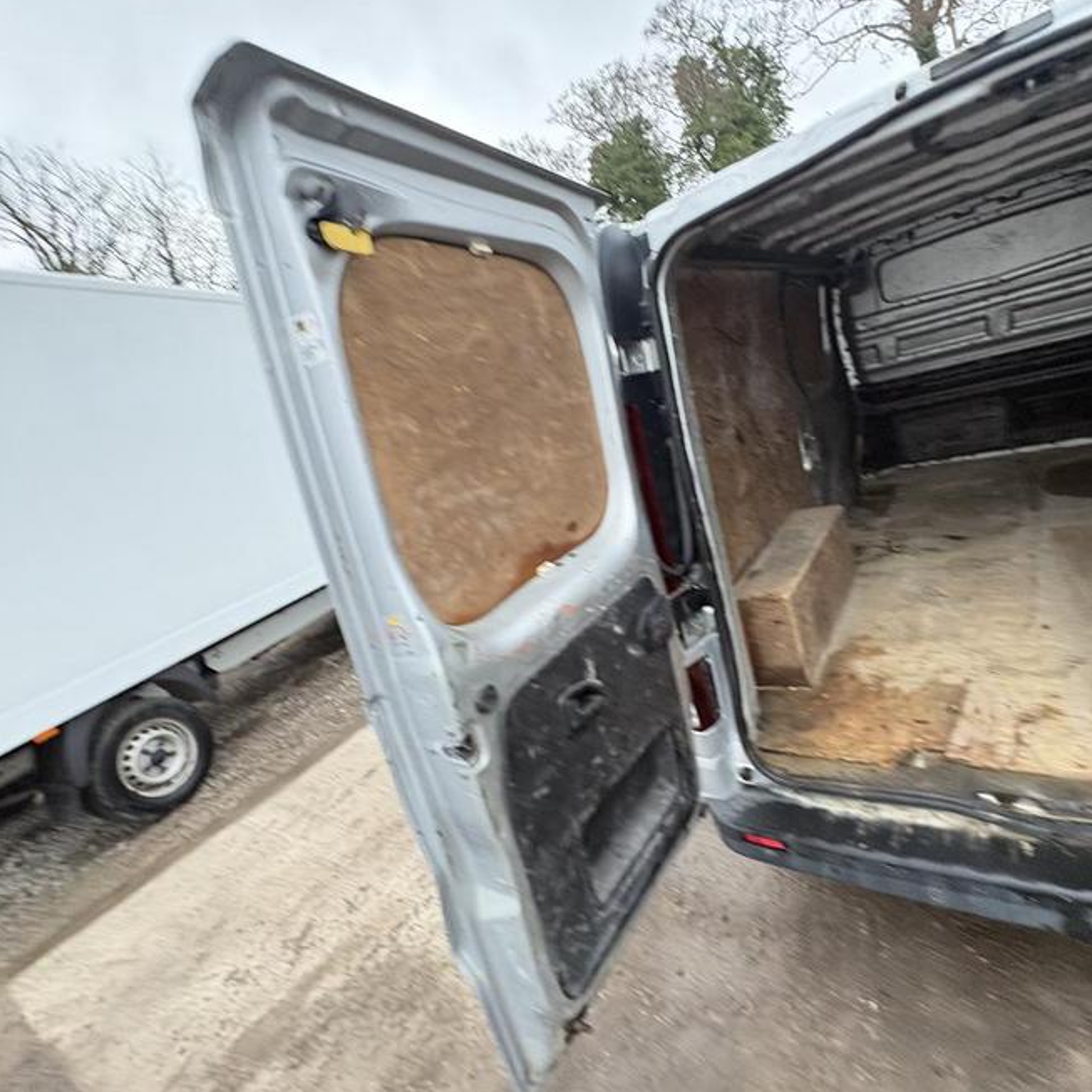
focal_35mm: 17
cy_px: 544
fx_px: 607
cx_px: 611
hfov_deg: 83.6
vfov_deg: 84.0
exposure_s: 1/60
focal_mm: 2.22
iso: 250
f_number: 2.2
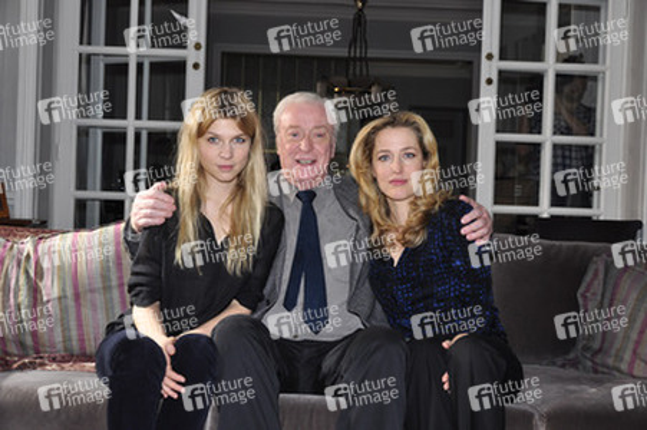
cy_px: 215
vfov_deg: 28.0
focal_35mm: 48
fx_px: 862
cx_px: 324
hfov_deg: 41.1
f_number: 4.2
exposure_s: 1/160
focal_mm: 32
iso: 320
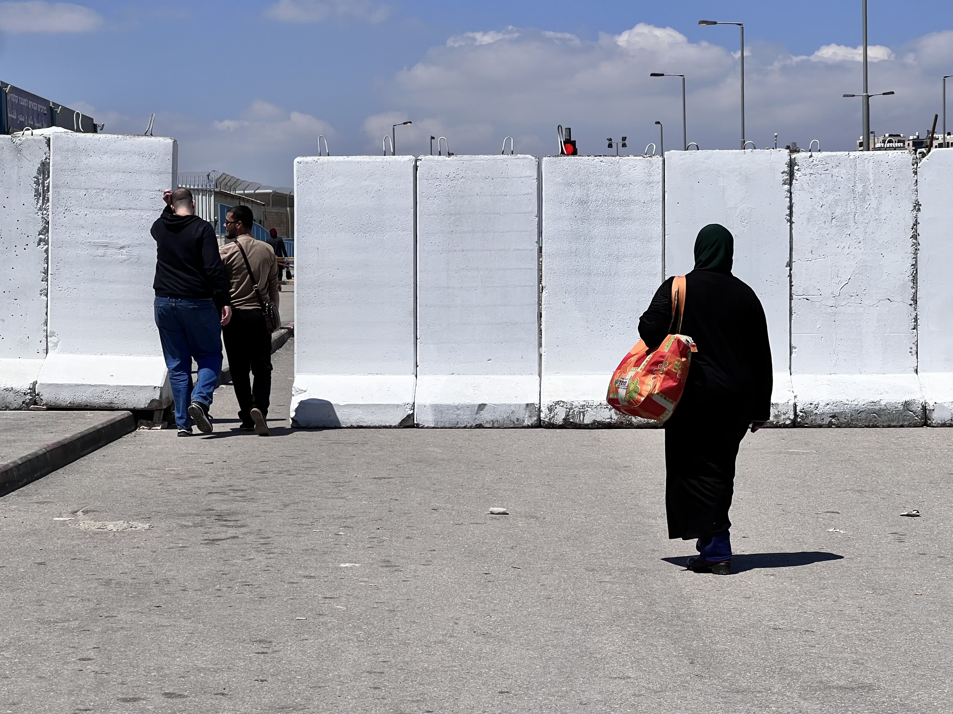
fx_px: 2120
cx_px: 476
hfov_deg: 25.3
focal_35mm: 77
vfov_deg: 19.1
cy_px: 357
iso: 32
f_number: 2.8
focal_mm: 9
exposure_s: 1/2053
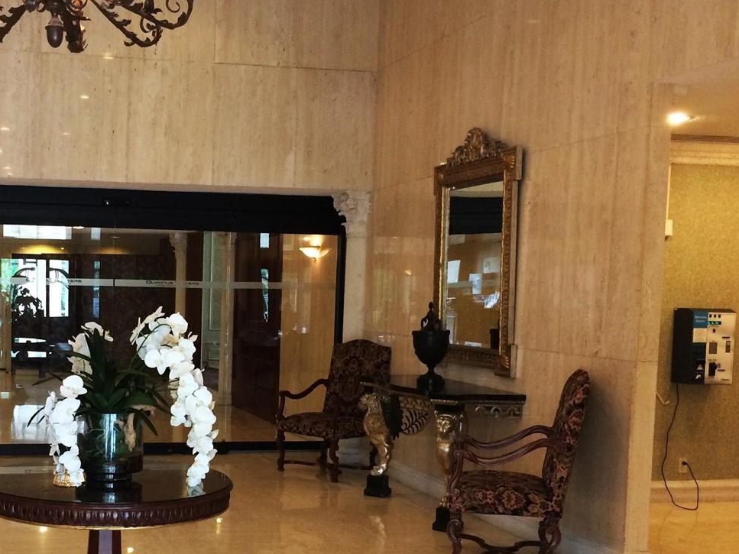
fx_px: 1025
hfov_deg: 38.5
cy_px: 366
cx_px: 169
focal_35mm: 48
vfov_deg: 30.1
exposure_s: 1/30
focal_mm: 4.15
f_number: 2.2
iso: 160
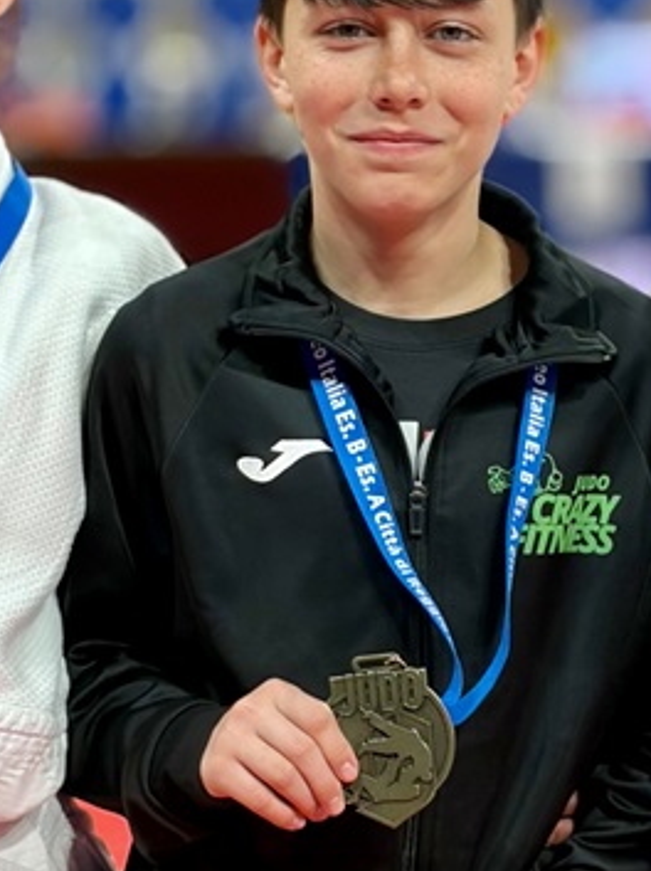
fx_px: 3793
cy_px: 460
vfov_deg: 13.1
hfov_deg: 9.8
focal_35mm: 151
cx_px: 377
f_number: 1.6
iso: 32
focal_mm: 5.96
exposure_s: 1/120
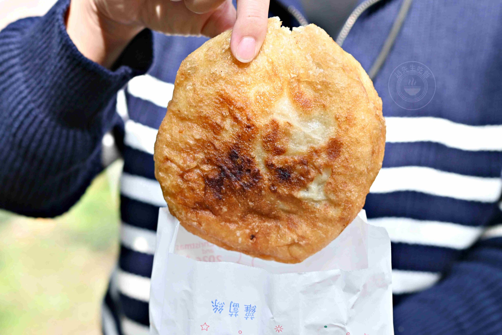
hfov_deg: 27.0
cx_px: 251
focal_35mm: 75
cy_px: 168
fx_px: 1046
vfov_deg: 18.2
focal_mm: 50
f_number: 3.5
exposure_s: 1/200
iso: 100
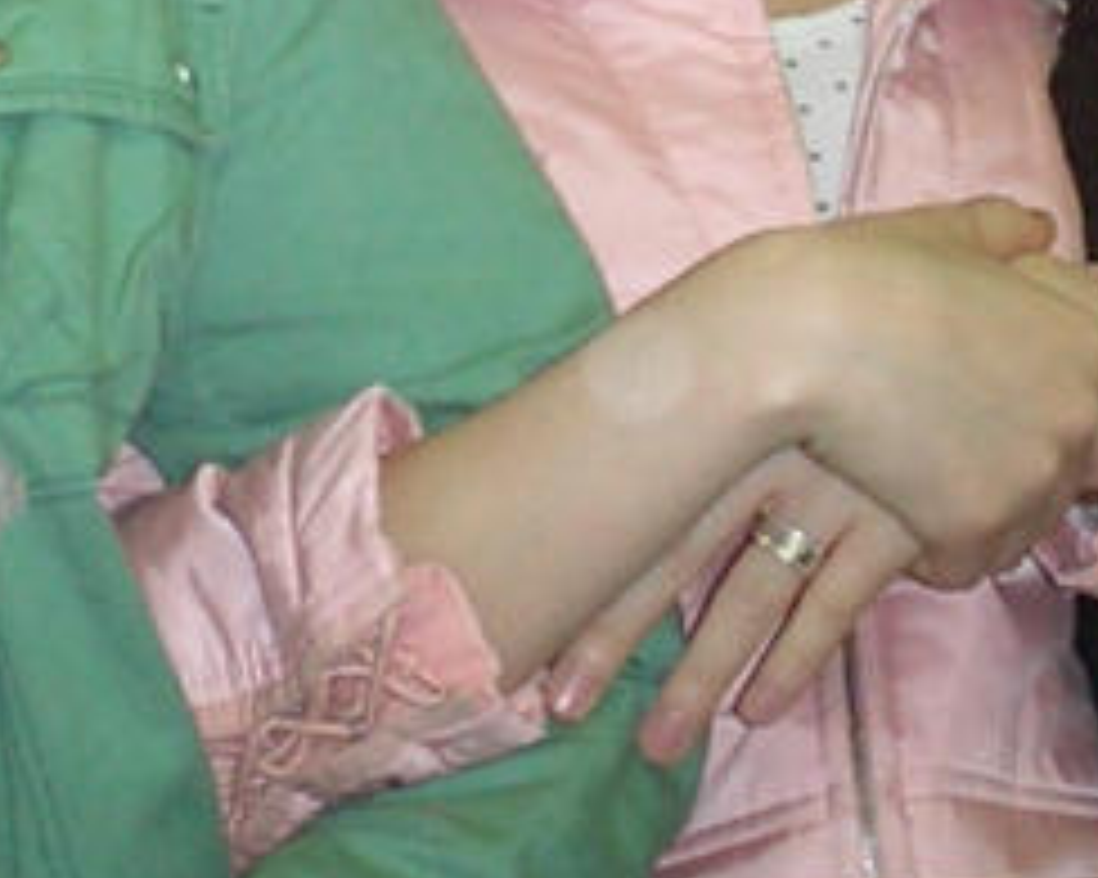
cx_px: 680
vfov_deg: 10.1
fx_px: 4808
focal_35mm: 148
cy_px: -446
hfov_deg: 13.0
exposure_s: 1/40
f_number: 3.5
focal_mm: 5.6
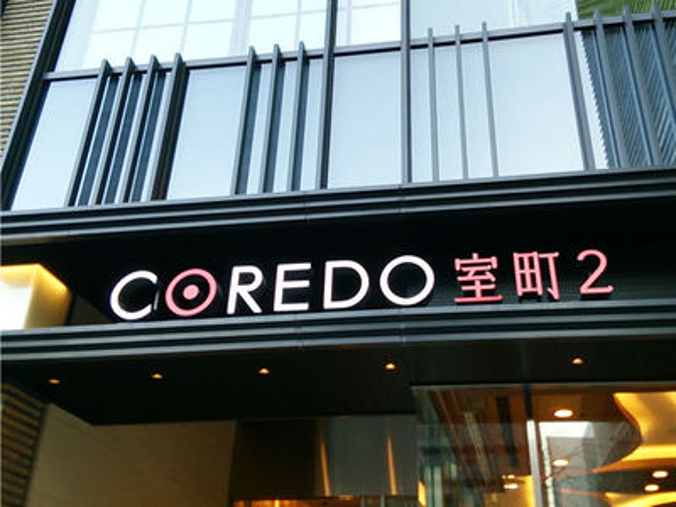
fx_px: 586
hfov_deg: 60.0
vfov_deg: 46.8
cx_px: 338
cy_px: 254
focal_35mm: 30
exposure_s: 1/59
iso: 80
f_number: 1.94
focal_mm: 4.06
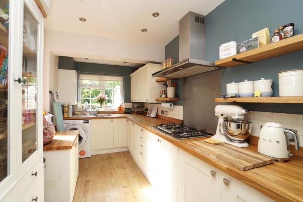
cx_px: 151
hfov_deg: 96.7
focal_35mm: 16
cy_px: 100
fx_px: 135
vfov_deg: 73.9
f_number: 4
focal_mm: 10
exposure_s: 1/160
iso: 400
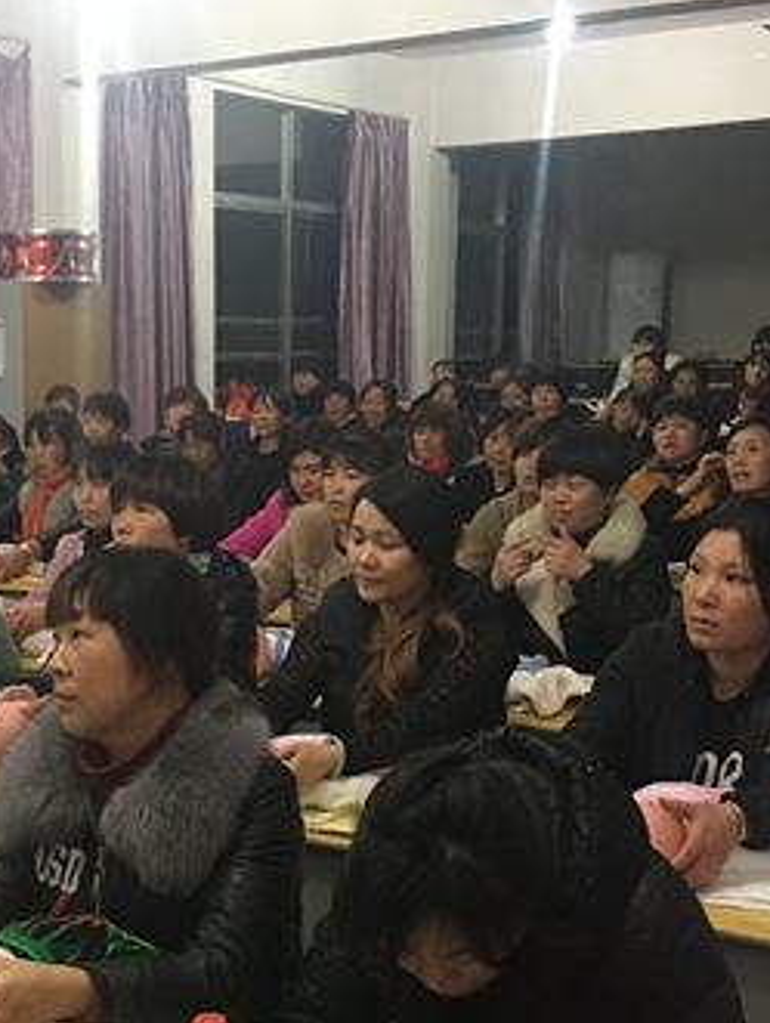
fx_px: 1658
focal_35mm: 56
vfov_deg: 33.8
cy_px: 729
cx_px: 179
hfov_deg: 25.8
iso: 125
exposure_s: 1/8
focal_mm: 4.15
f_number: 2.2
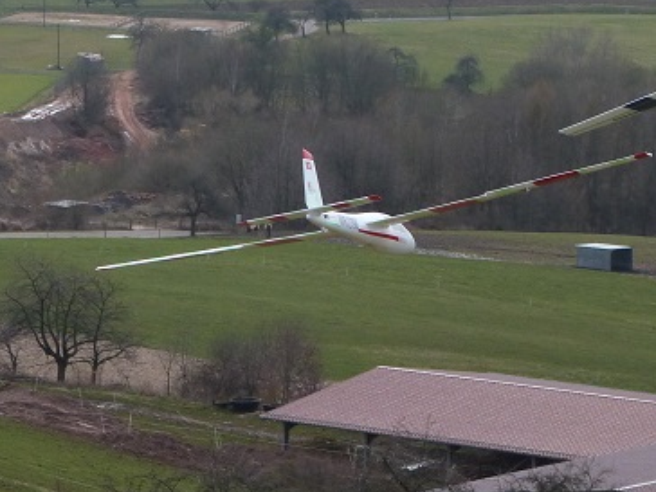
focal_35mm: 301
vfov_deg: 4.9
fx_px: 5704
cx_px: 389
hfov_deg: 6.6
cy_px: 121
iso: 200
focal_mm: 24.6
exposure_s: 1/1000
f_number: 4.5
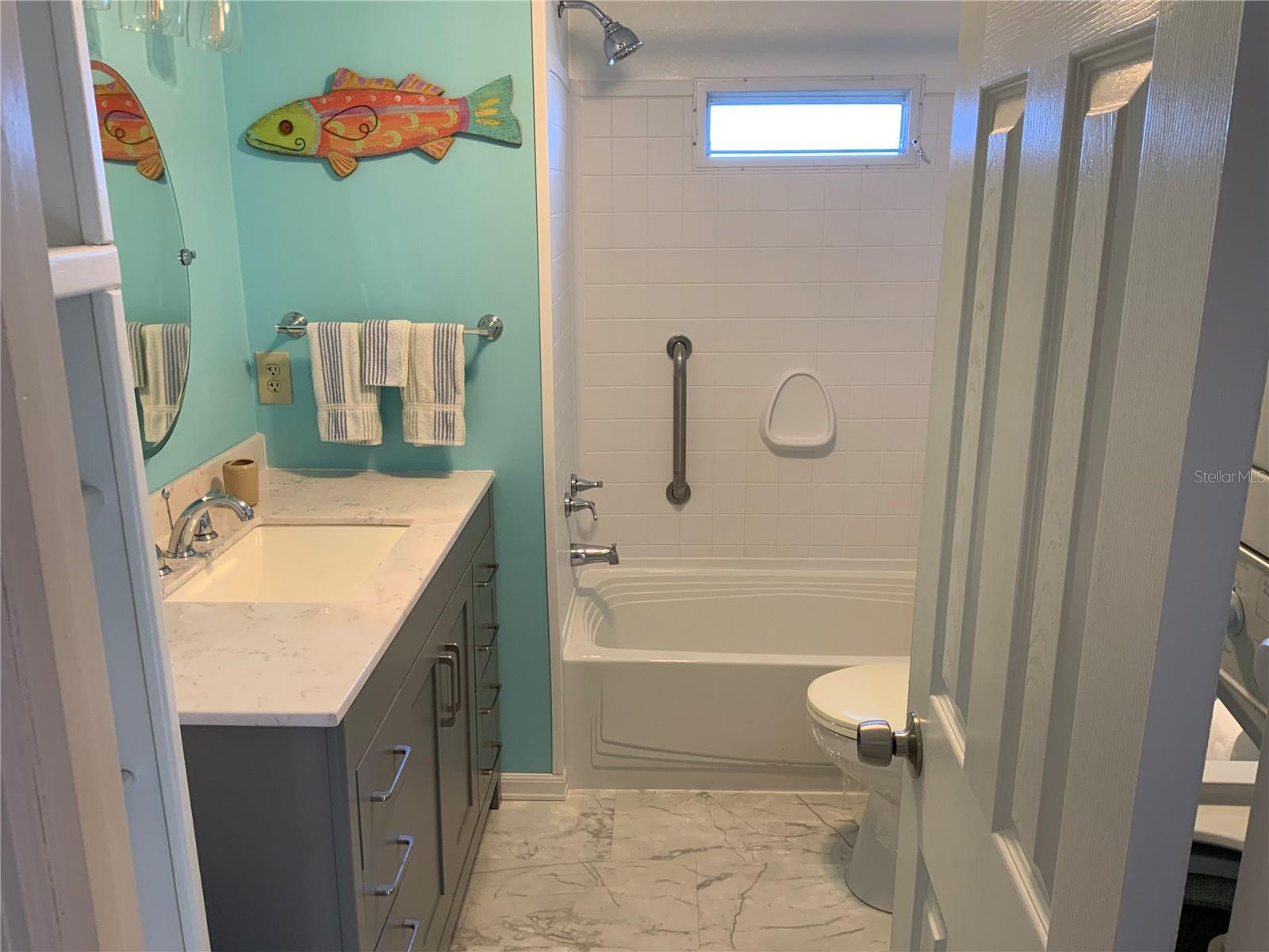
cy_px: 476
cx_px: 634
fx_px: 1063
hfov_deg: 61.7
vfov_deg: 48.2
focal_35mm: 29
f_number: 1.8
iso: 64
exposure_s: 1/60
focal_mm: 3
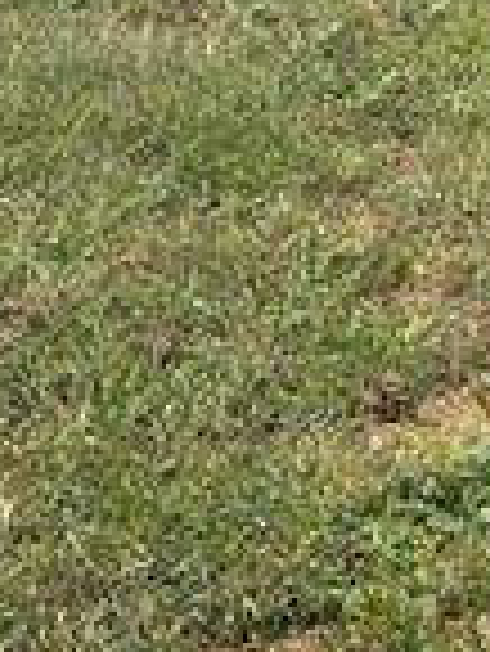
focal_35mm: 138
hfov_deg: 10.4
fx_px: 2601
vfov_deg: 12.6
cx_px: 701
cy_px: -634
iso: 50
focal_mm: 5.96
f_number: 1.6
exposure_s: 1/675
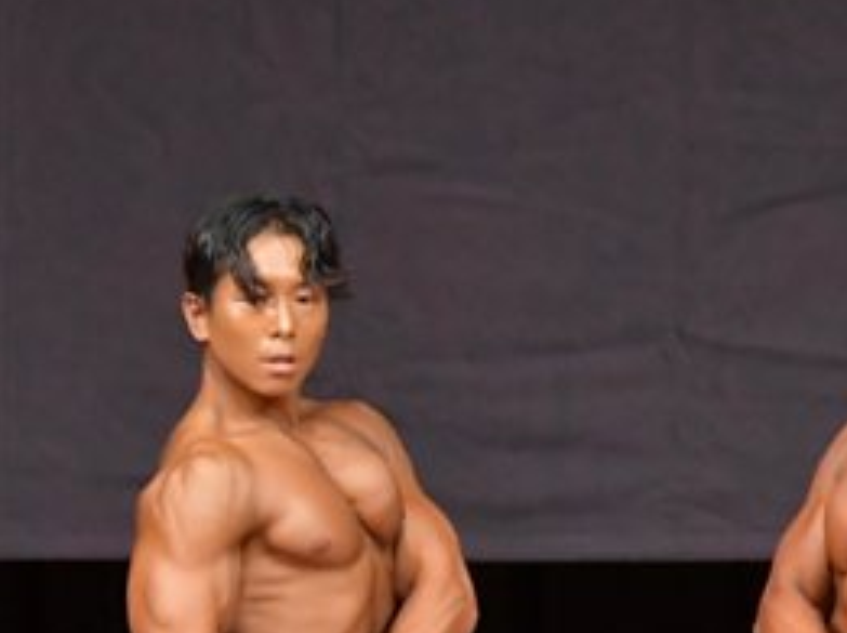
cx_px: -385
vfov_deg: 1.9
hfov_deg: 2.6
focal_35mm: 772
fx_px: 18864
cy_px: 812
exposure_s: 1/400
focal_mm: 180
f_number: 5.6
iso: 6400
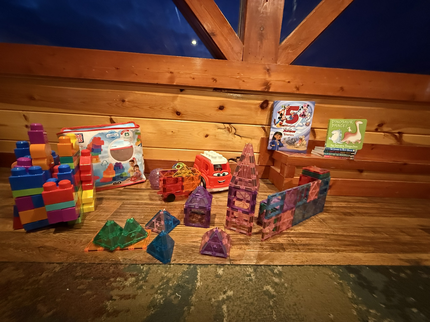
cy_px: 161
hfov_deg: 102.1
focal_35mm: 14
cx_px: 215
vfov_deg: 85.7
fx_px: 174
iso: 1250
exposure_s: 1/60
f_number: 2.2
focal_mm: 2.22
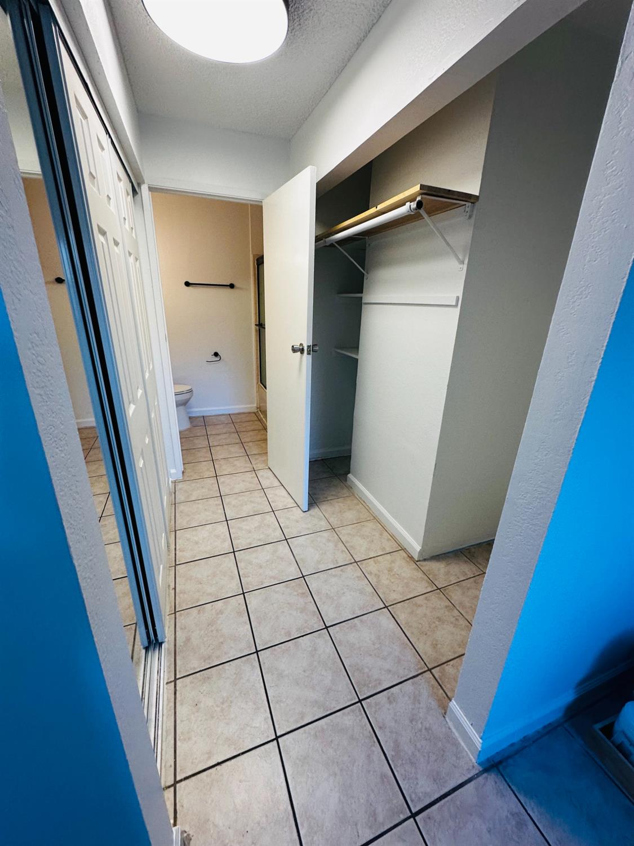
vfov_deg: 102.1
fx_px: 342
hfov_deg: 85.7
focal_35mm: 14
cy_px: 423
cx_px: 317
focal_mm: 2.22
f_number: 2.2
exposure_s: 1/120
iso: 160
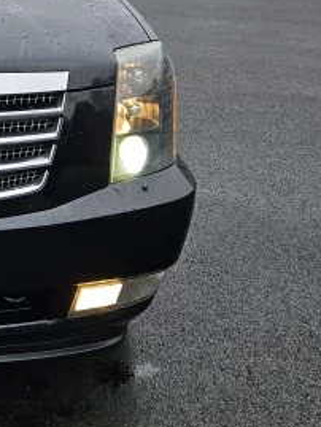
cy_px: 72
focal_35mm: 73
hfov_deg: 18.2
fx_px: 902
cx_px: -146
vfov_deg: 26.1
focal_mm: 5.4
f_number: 1.8
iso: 50
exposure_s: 1/190
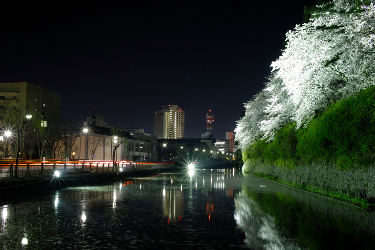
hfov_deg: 47.4
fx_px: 427
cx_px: 188
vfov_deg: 32.6
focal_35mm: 41
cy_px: 125
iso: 100
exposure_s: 13
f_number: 9
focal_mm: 24.2
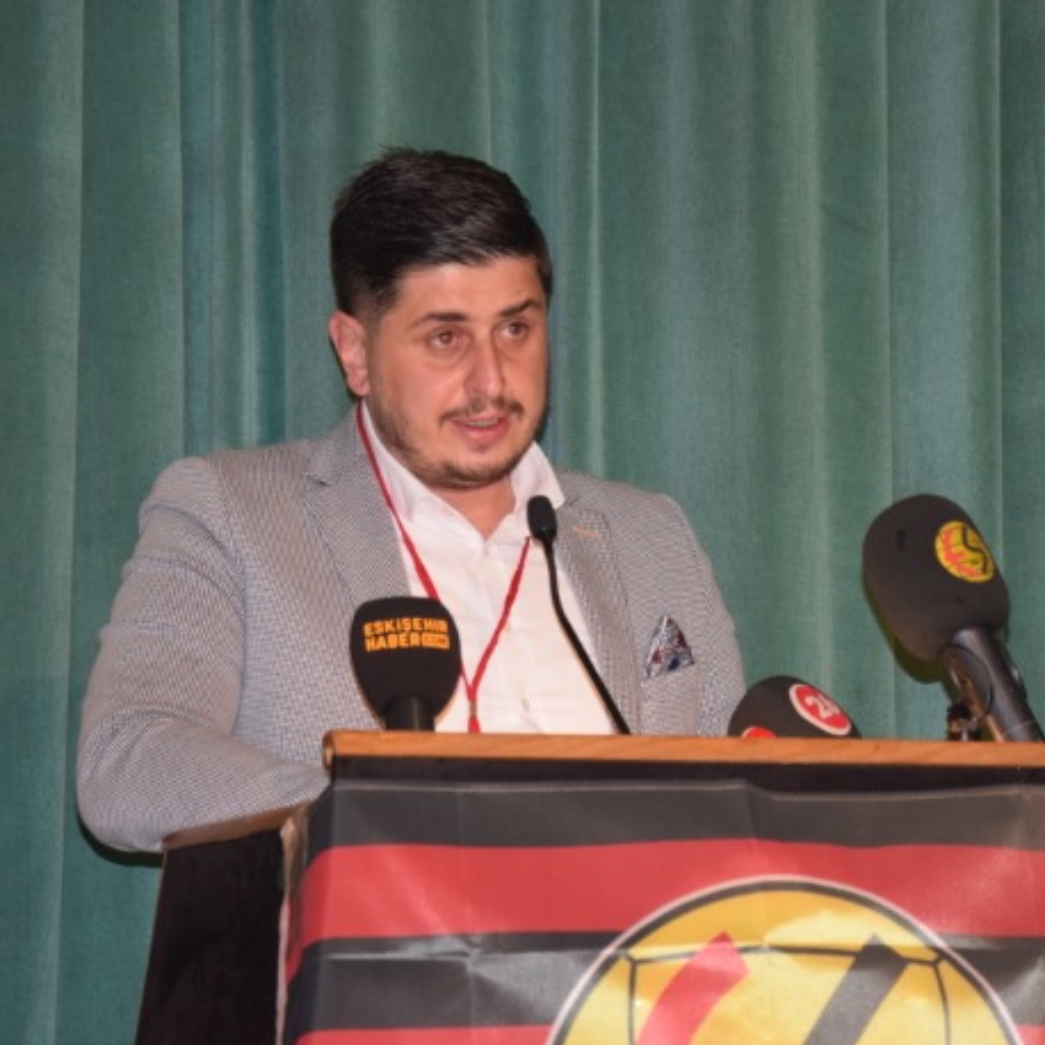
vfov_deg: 11.2
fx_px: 5328
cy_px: 460
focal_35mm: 156
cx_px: 648
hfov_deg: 11.2
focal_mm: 70
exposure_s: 1/60
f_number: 5.6
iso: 1600
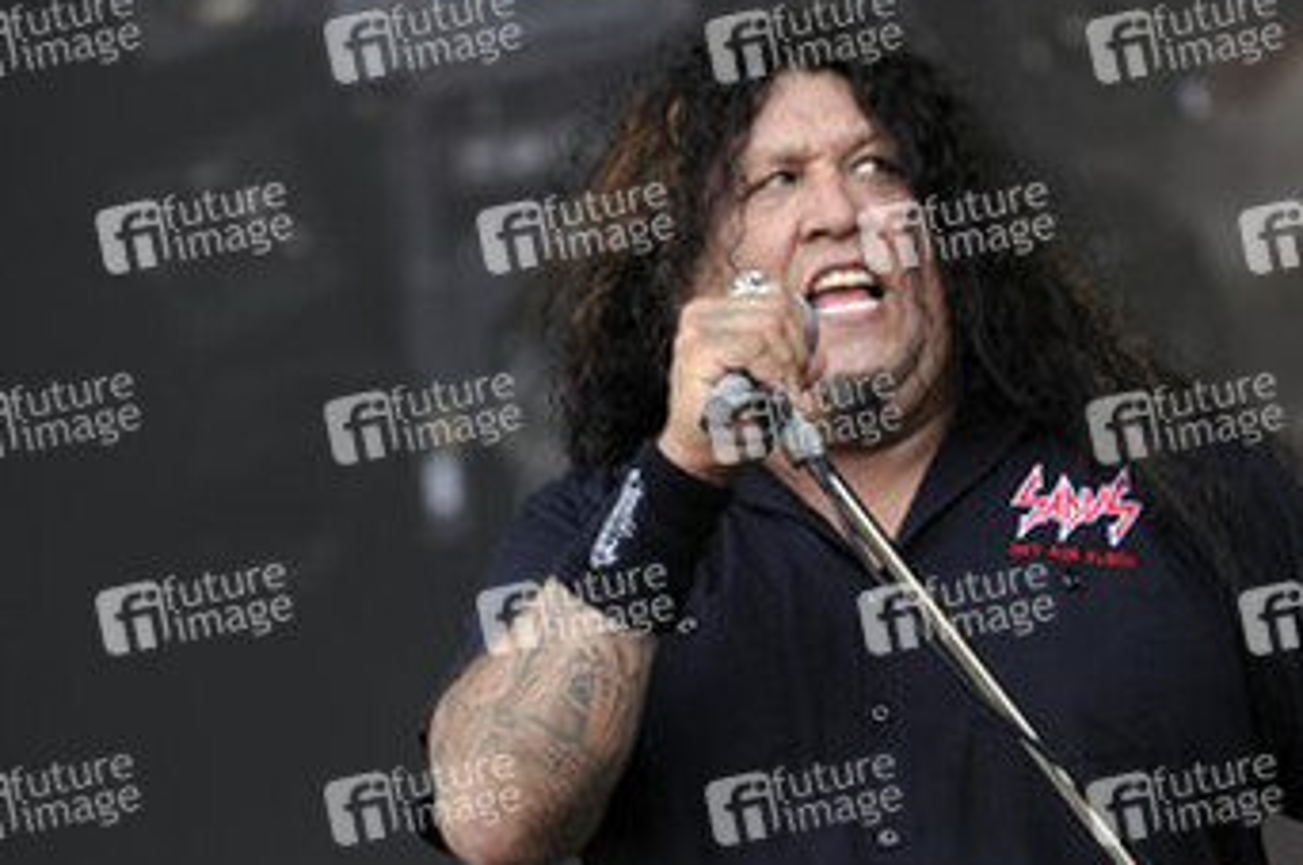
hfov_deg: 5.2
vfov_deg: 3.5
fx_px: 14313
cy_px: 514
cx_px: 855
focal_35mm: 396
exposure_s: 1/250
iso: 250
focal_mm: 200
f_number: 4.5
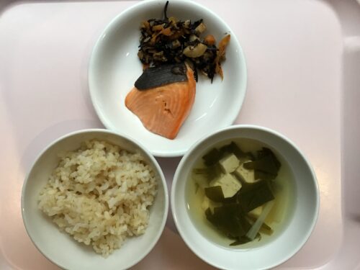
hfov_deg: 58.4
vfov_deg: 45.4
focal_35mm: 31
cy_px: 135
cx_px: 180
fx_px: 322
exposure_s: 1/30
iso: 32
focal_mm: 3.3
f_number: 2.4
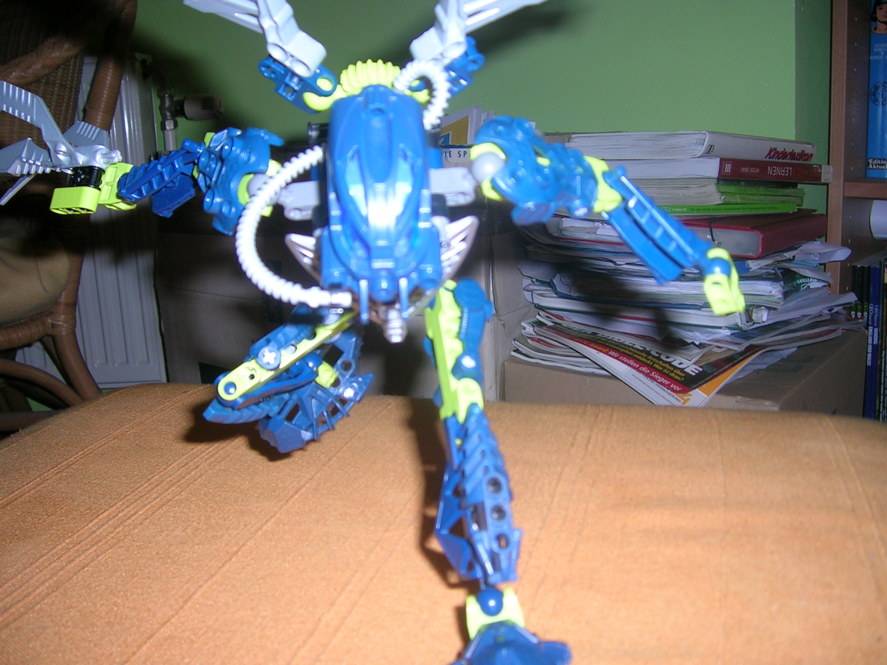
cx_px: 444
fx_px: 897
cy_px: 332
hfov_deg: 52.6
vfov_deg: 40.7
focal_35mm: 35
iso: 50
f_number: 2.8
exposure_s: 1/60.1
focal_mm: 5.4
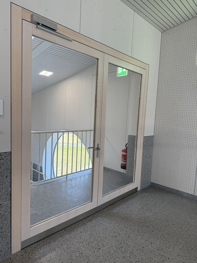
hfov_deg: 56.8
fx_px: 182
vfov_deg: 71.6
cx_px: 98
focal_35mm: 24
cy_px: 132
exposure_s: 1/152
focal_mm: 6.76
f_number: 1.78
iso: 100
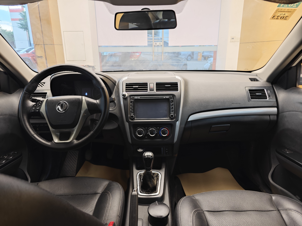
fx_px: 201
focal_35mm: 23
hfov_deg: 73.9
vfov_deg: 58.9
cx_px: 151
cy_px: 113
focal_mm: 8.7
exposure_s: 1/24
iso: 500
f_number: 1.9
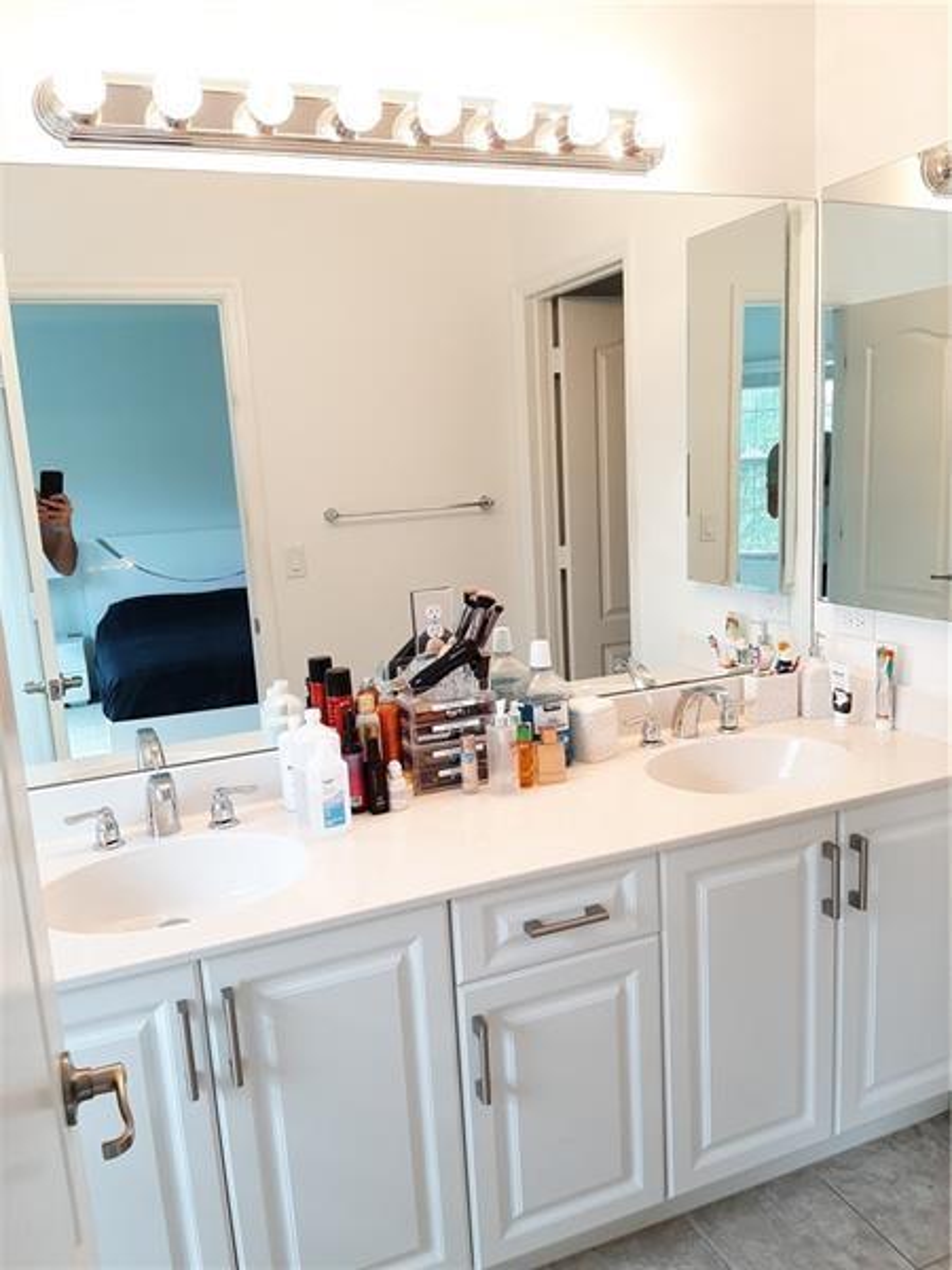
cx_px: 476
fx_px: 953
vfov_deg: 67.3
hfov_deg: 53.1
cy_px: 635
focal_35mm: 26
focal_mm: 3.93
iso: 50
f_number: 1.7
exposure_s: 1/60
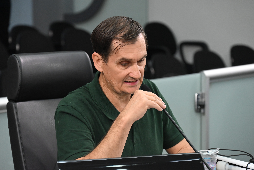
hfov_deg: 13.7
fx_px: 1059
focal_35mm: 150
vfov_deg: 9.2
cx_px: 127
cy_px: 85
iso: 3200
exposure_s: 1/200
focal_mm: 150
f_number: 6.3
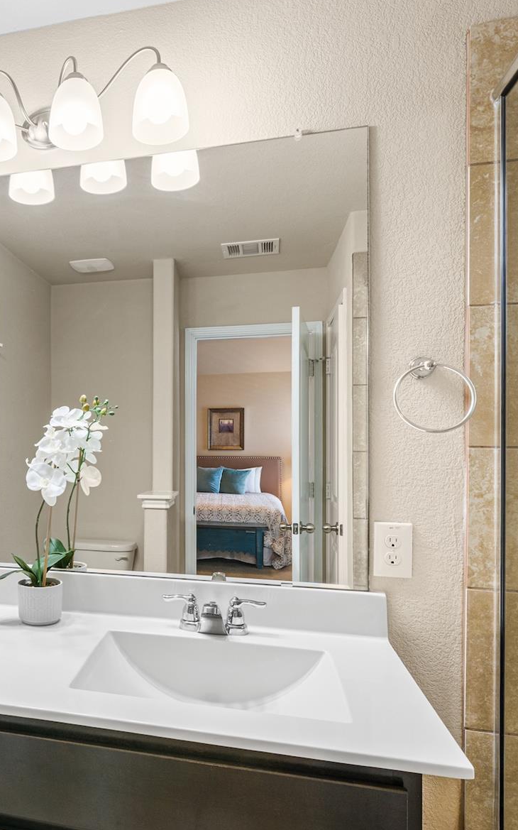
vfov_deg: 70.0
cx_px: 86
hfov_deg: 44.5
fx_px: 589
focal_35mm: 26
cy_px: 464
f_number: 9
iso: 320
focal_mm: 14.6
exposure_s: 1/4
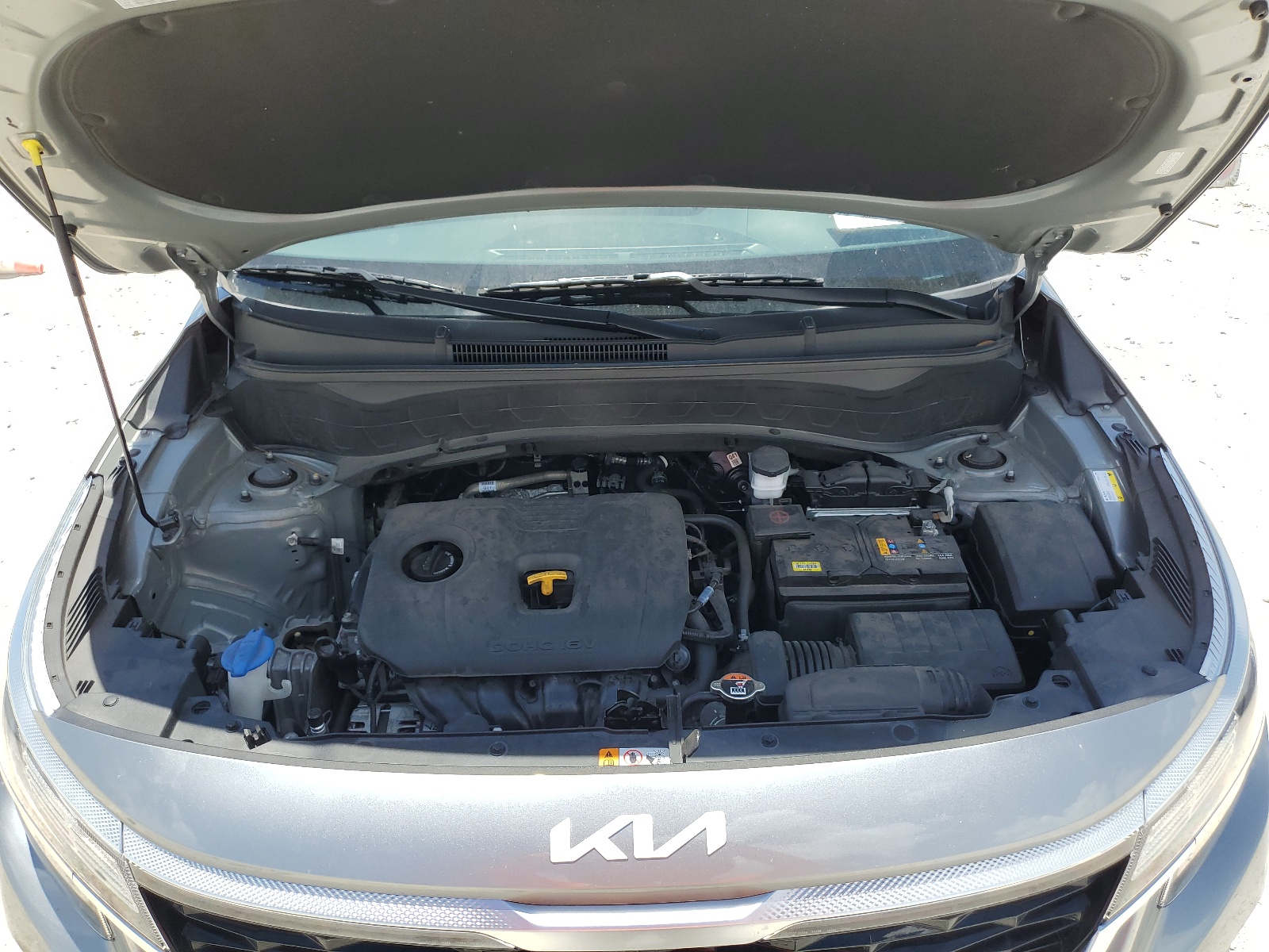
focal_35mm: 26
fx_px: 953
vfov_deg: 53.1
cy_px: 476
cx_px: 634
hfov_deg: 67.3
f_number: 1.5
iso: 50
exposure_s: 1/1429
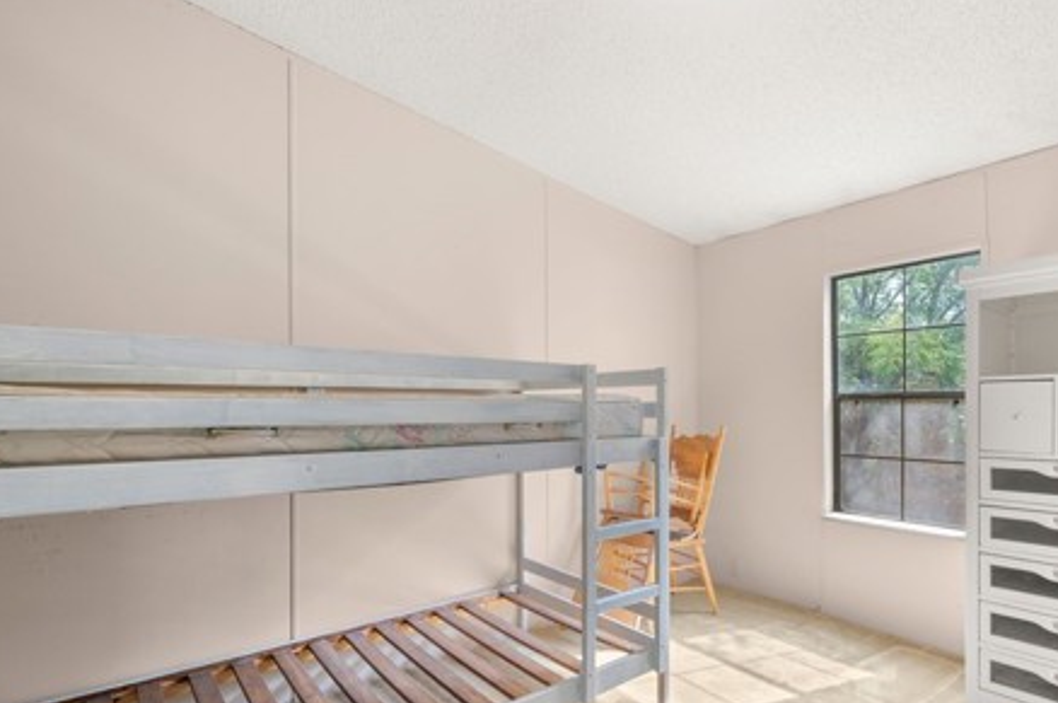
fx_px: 558
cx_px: 628
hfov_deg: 86.0
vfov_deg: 63.9
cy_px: 416
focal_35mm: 19
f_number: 7.1
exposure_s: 1/5
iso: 400
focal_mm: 13
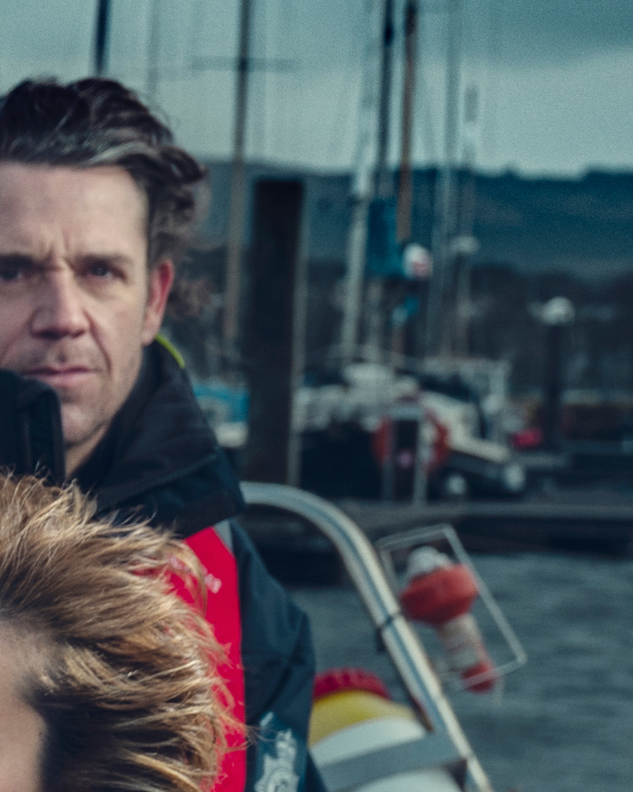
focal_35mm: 231
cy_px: 750
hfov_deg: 6.3
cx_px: -1070
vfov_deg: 8.3
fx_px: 5411
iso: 50
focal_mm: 40
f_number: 5.6
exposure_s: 1/250
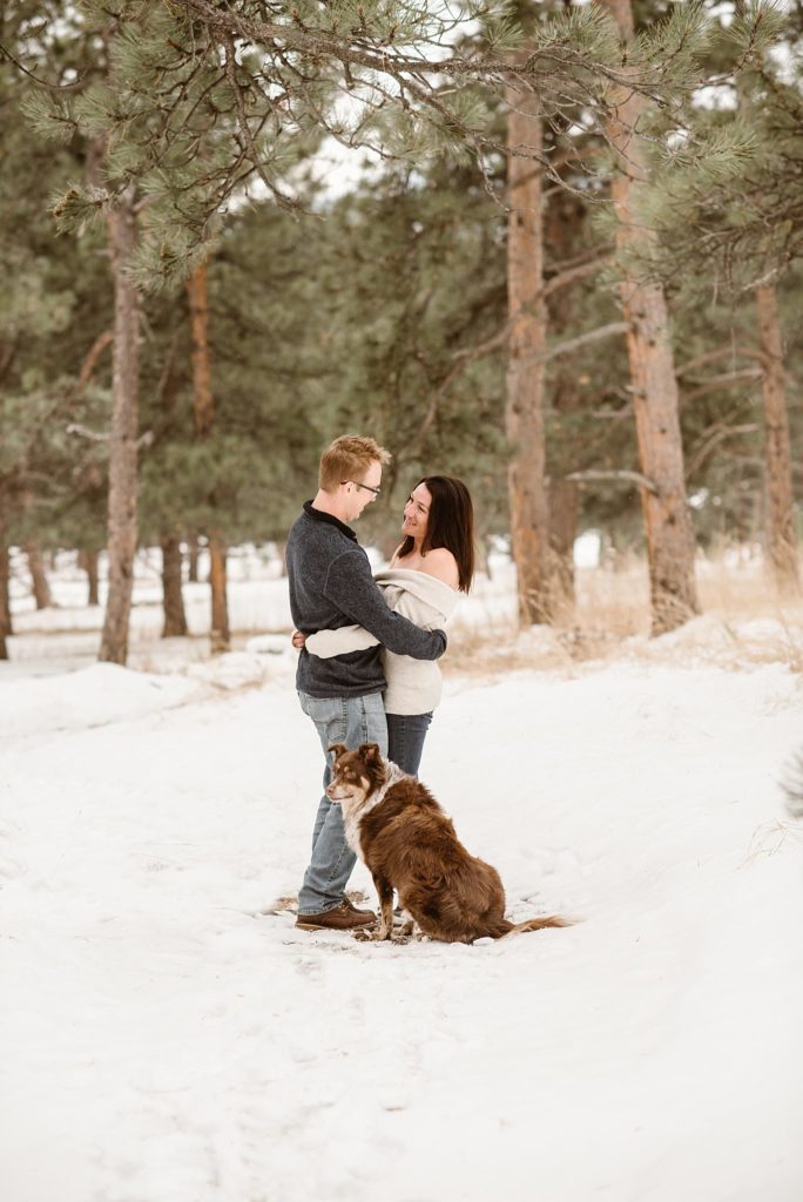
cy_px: 601
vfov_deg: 23.9
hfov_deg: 16.1
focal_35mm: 85
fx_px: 2840
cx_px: 402
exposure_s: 1/500
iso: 200
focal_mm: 85
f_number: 2.8
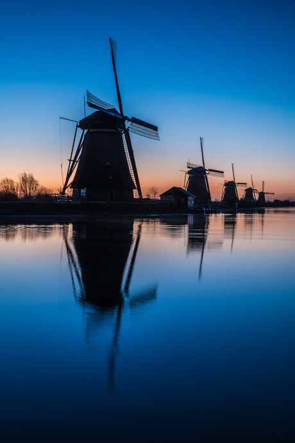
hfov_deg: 24.6
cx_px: 148
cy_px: 222
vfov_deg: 36.3
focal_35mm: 55
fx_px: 677
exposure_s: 2.5
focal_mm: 55
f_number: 8
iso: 100
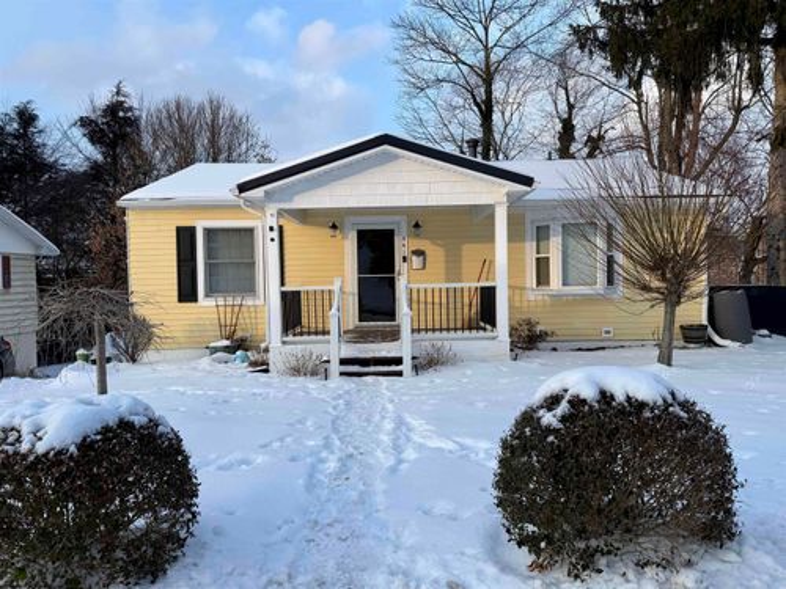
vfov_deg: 56.8
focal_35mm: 24
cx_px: 393
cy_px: 294
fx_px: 545
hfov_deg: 71.6
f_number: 1.78
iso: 80
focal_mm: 6.76
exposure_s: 1/1174
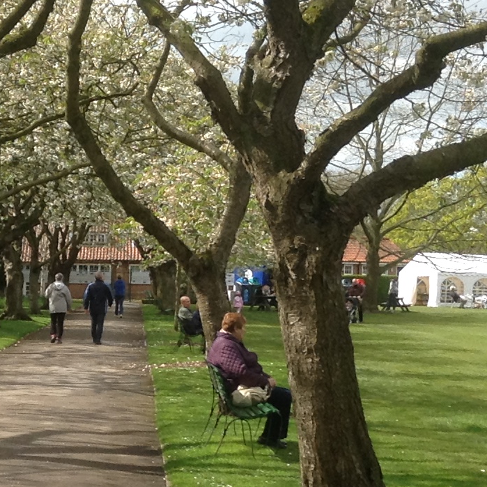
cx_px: 29
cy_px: 407
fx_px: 1719
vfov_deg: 16.0
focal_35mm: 108
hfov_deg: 15.9
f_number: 2.4
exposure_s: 1/557
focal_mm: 3.3
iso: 25
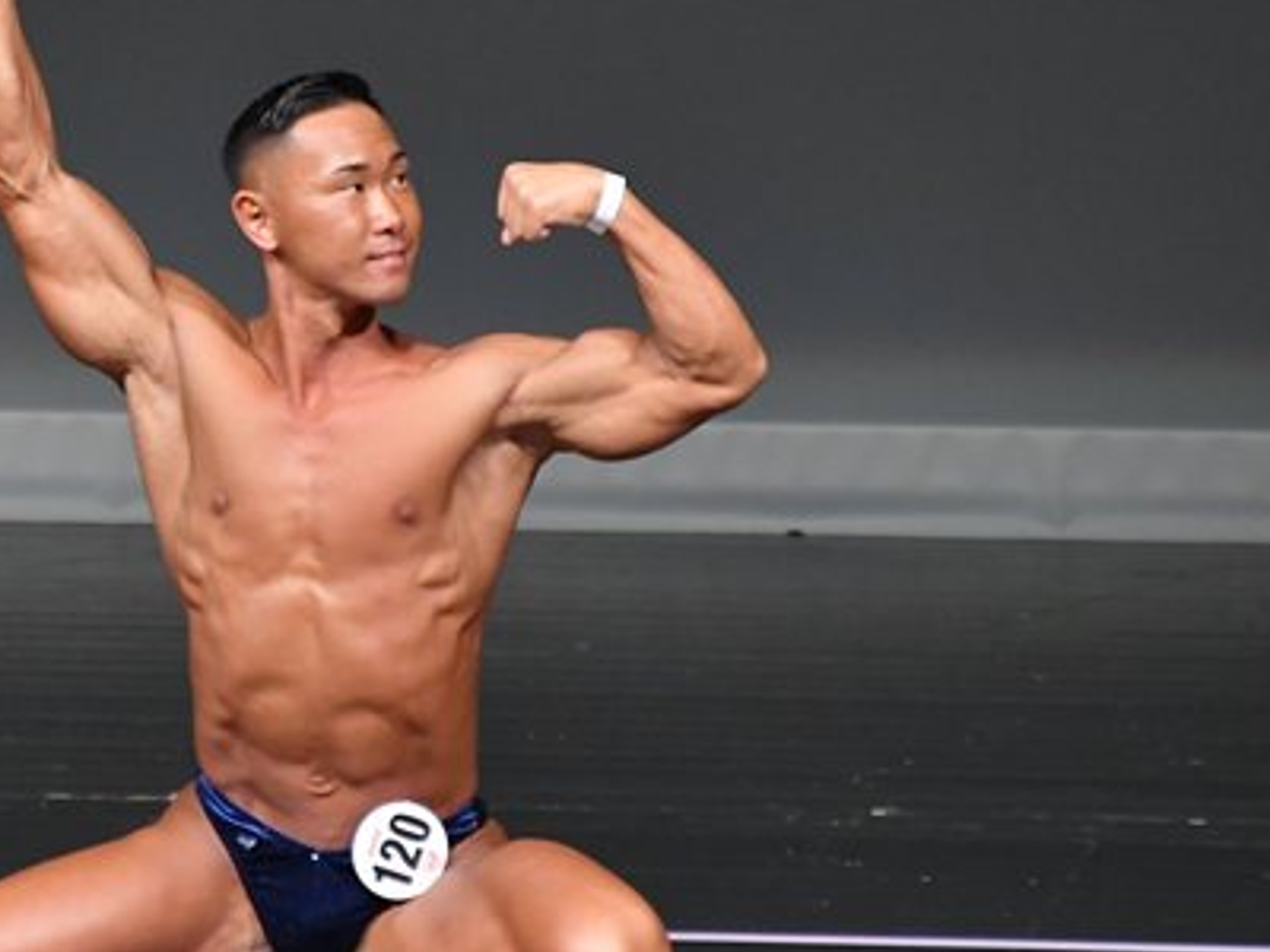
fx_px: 30781
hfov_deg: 2.4
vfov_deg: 1.8
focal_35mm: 839
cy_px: 492
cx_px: 240
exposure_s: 1/400
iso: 4000
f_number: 5.6
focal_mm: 300
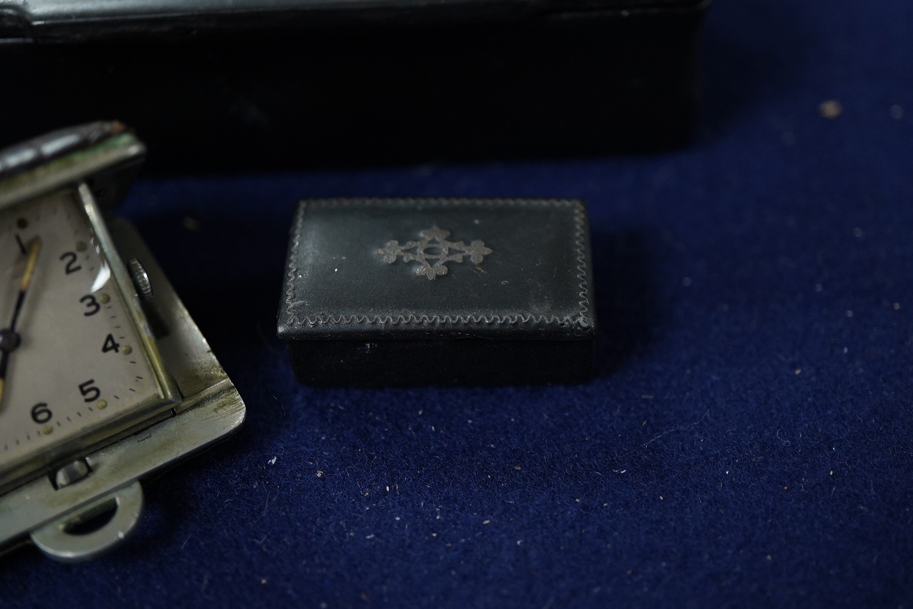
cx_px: 477
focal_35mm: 51
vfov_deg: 26.5
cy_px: 292
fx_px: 1294
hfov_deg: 38.9
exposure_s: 1/125
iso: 1250
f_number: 3.5
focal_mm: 30
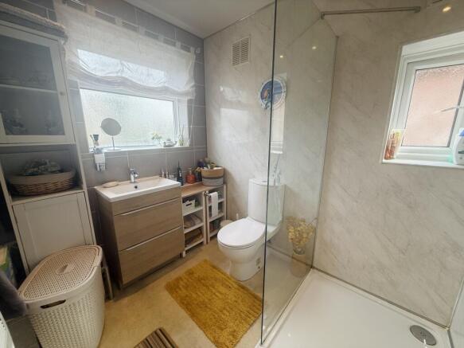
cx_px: 232
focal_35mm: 14
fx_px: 188
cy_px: 174
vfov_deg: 85.7
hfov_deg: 102.1
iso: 80
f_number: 2.2
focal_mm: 2.22
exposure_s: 1/100
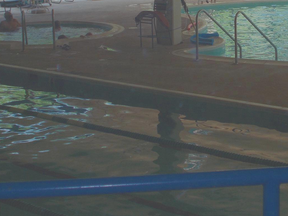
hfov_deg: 19.7
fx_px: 824
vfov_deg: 14.8
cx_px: 215
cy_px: 15
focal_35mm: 99
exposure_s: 1/80
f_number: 4.5
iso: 80
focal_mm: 9
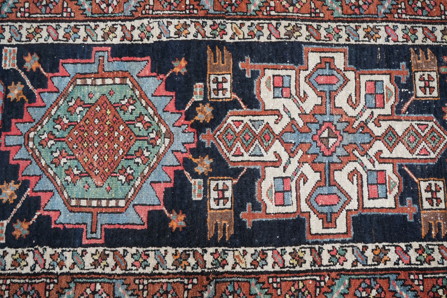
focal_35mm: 43
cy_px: 149
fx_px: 534
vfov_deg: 31.2
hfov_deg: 45.4
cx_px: 224
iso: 400
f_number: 7.1
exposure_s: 1/60
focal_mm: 43
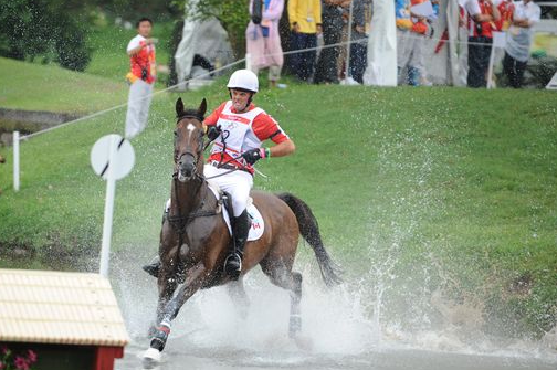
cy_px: 204
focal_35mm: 254
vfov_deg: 5.4
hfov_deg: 8.1
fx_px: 3926
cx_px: 219
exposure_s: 1/500
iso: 500
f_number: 3.2
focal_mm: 200
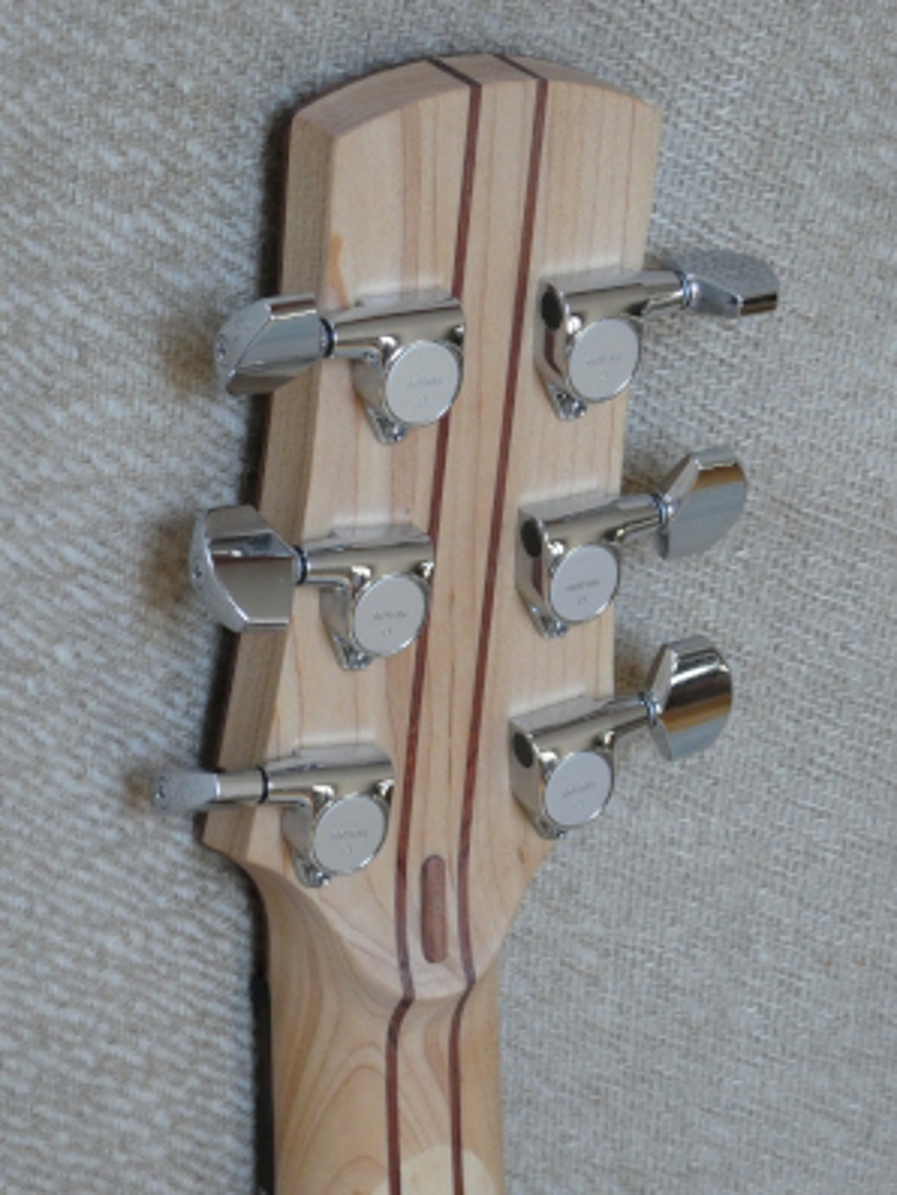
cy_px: 596
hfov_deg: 11.9
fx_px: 4316
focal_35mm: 125
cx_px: 448
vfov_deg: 15.8
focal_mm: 22.3
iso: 640
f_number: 5.2
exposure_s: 1/80
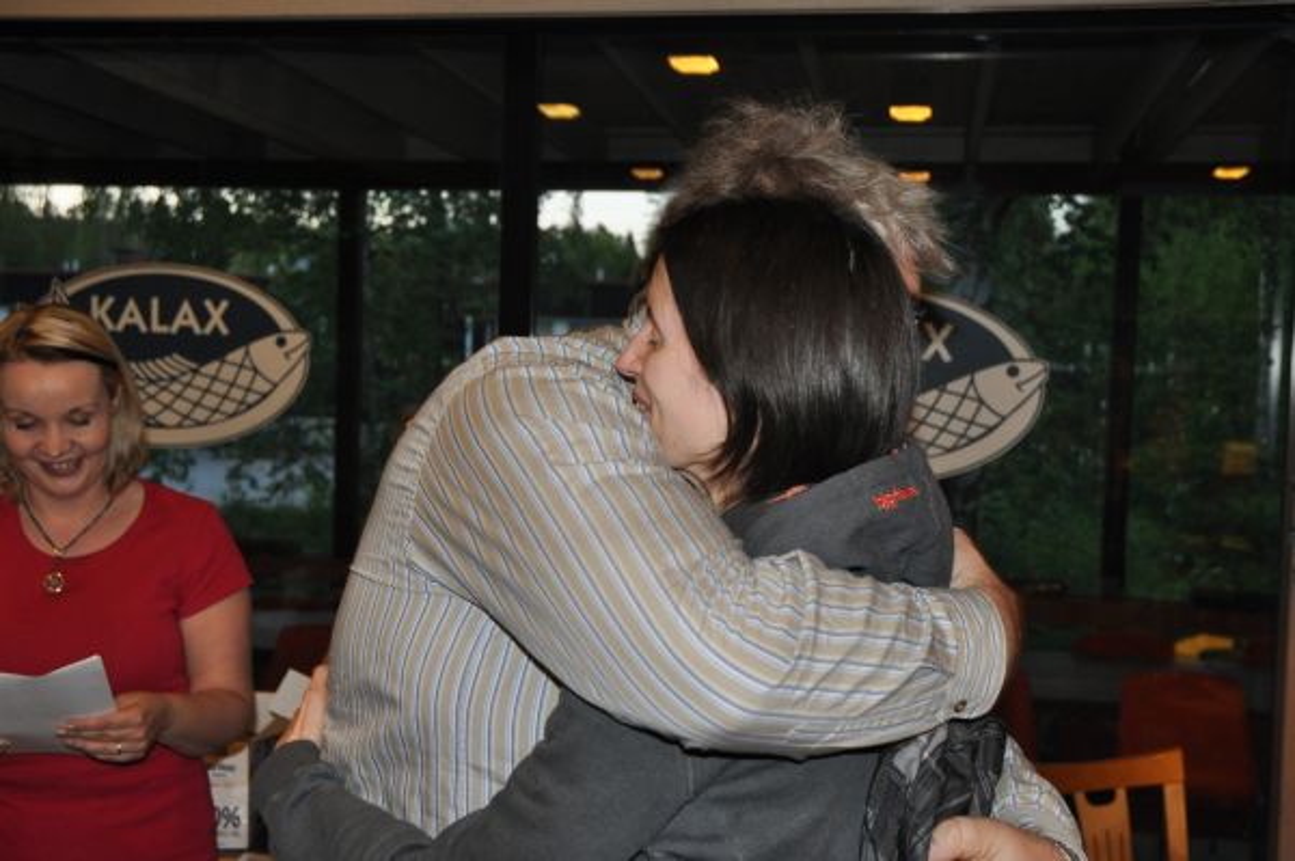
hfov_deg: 45.0
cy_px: 430
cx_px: 648
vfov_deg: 30.8
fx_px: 1563
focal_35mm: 44
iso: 800
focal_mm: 29
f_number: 3.8
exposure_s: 1/60
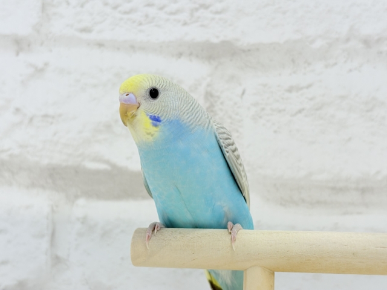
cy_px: 145
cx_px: 194
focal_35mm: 52
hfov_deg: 36.8
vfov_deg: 28.0
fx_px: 581
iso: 64
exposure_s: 1/100
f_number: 1.6
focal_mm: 5.96
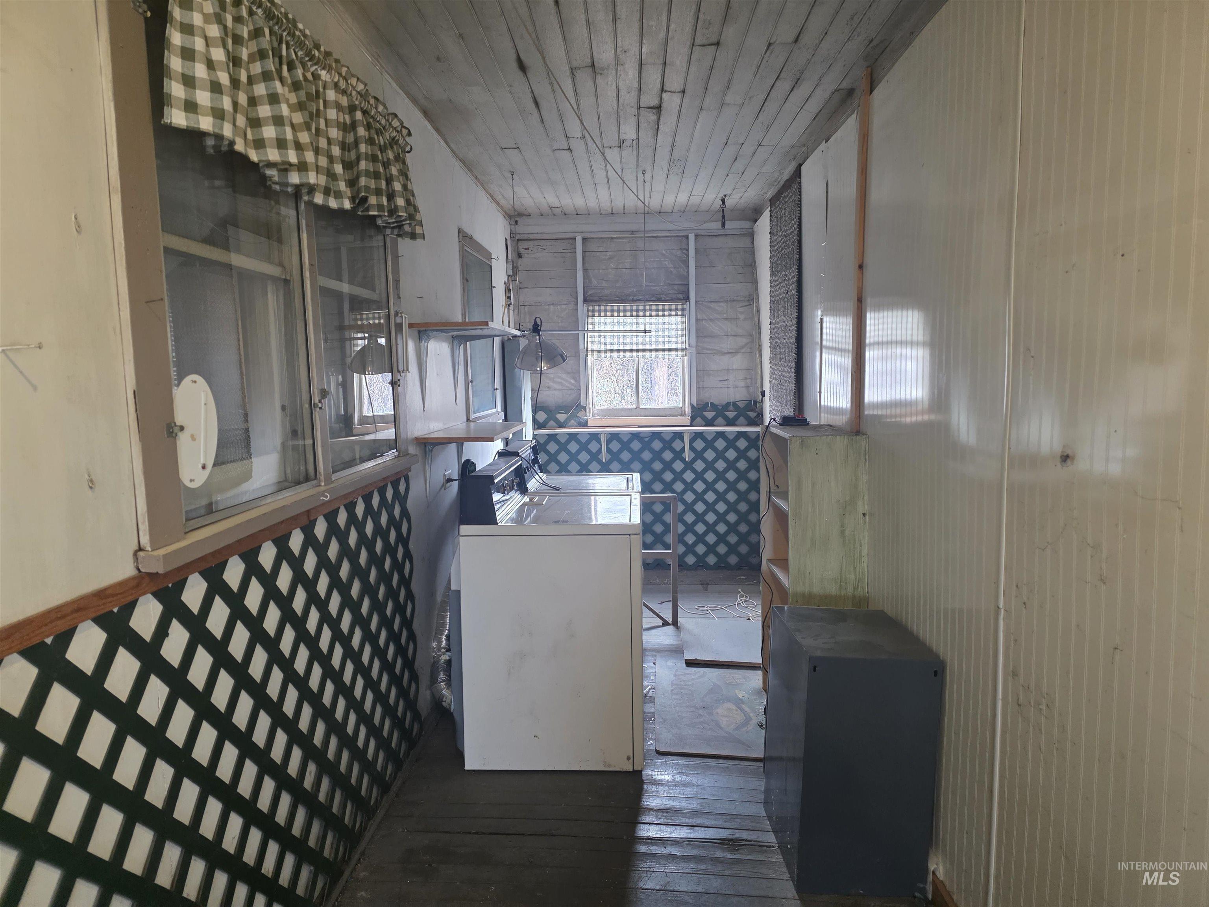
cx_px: 604
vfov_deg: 58.9
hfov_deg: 73.9
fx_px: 803
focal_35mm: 23
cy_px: 454
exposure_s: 1/120
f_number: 1.7
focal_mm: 6.3
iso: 500
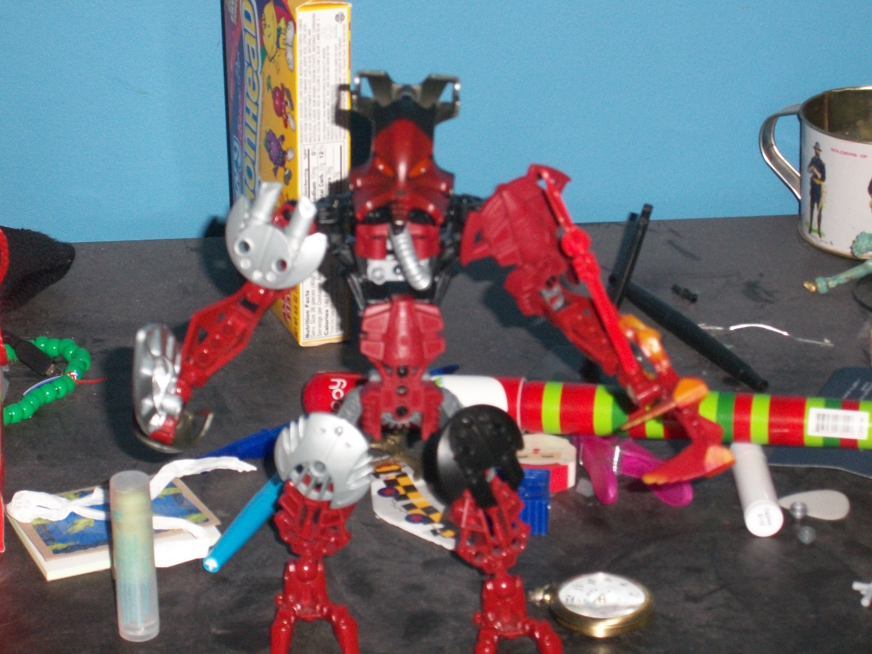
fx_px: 2645
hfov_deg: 18.7
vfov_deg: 14.1
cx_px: 436
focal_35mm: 105
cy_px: 327
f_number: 5.7
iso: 320
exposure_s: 1/100
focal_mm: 18.8
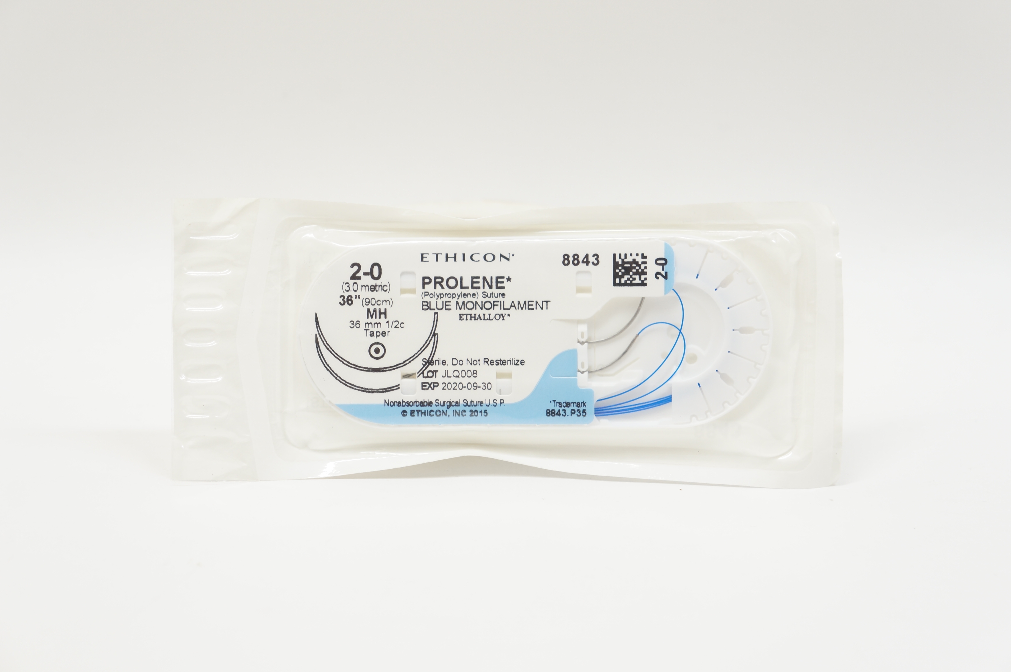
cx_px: 506
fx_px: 1641
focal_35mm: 58
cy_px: 336
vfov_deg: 23.1
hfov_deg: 34.2
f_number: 6.3
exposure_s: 1/50
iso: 400
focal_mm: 39
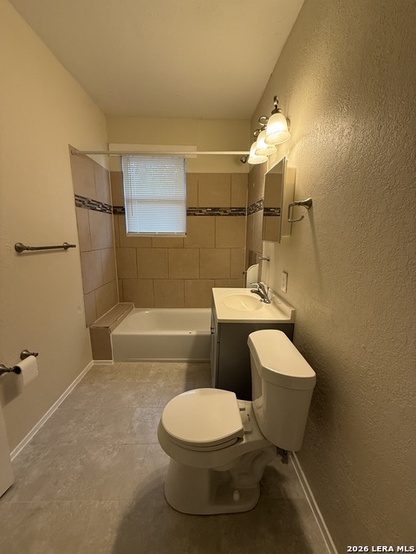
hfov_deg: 85.7
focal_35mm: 14
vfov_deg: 102.1
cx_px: 208
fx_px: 224
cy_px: 277
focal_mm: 2.22
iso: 200
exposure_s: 1/99
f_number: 2.2
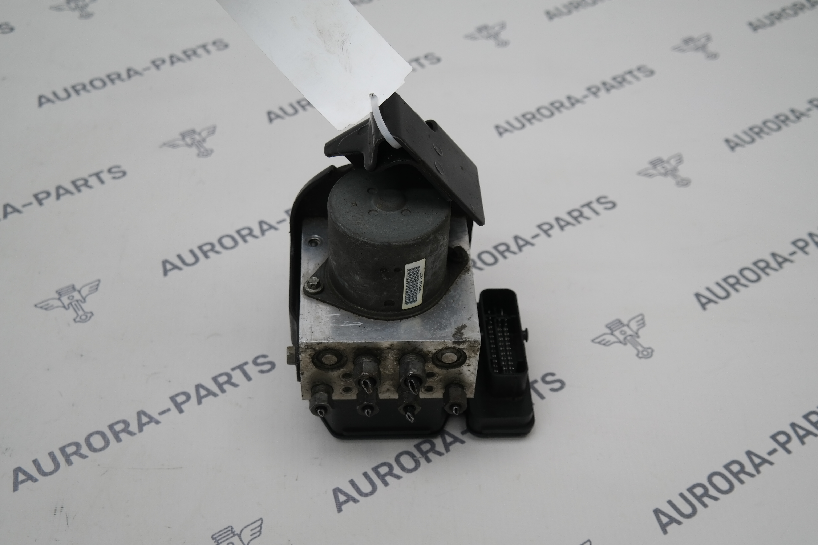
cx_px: 409
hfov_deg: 42.7
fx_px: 1045
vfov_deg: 29.2
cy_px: 272
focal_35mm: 46
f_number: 4.5
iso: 200
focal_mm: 30
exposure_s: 1/80
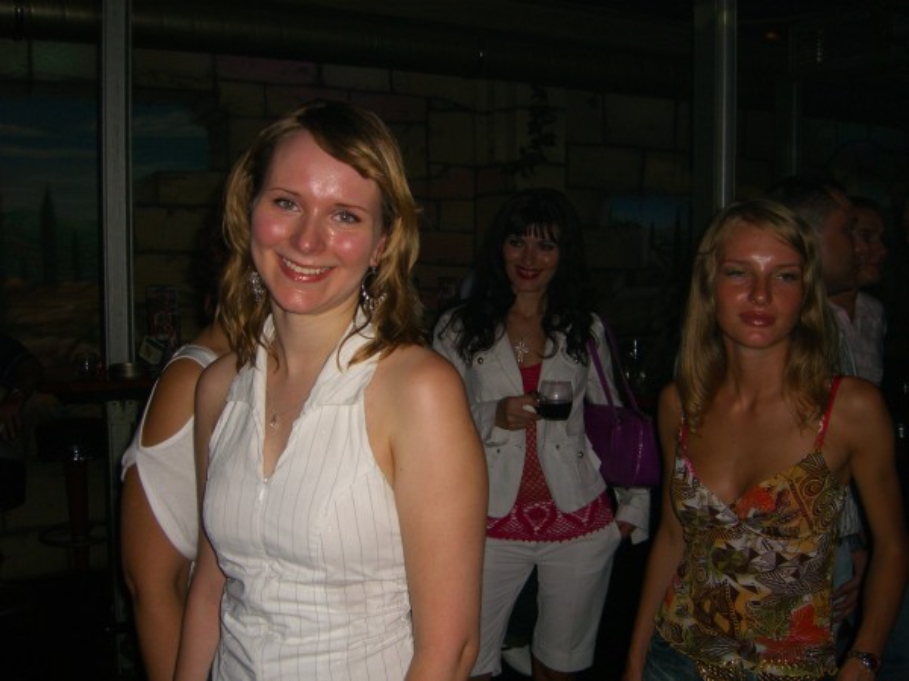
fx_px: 998
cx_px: 454
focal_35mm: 38
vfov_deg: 37.7
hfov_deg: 49.0
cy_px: 340
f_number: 2.8
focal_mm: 7.9
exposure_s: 1/60
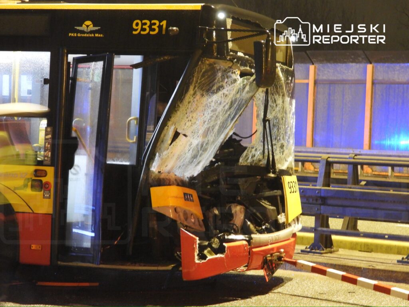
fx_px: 1359
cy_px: 154
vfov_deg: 12.9
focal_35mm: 115
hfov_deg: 17.1
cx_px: 204
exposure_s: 1/1.3
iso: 800
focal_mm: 20.7
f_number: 4
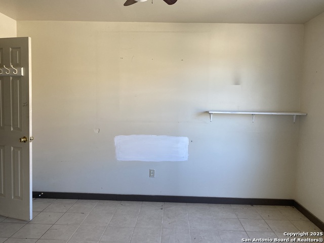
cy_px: 122
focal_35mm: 26
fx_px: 243
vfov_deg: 53.1
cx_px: 162
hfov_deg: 67.3
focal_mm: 4.25
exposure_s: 1/121
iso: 100
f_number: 1.8
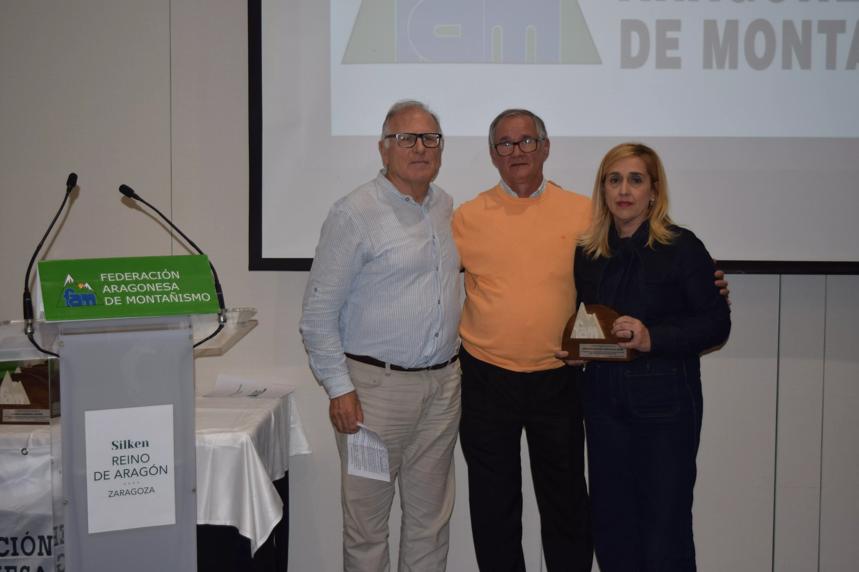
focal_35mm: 54
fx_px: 1288
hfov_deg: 36.9
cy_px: 286
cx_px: 430
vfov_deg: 25.1
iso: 400
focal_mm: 36
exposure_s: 1/200
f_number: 4.8
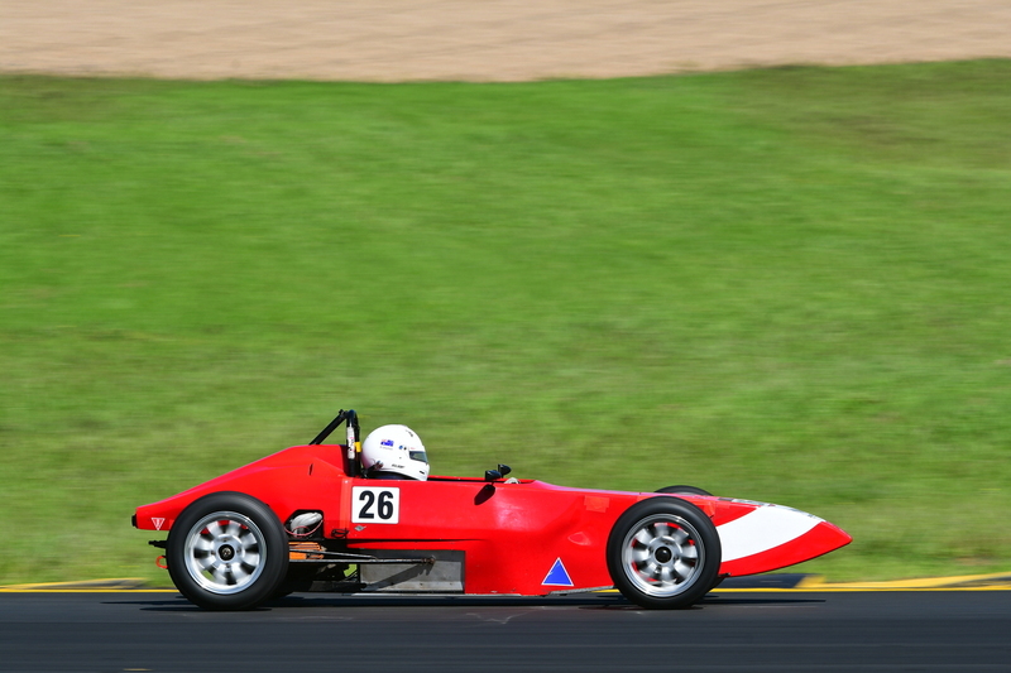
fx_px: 10107
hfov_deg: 5.7
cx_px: 506
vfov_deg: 3.8
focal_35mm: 360
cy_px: 336
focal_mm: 240
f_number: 11
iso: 160
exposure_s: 1/250
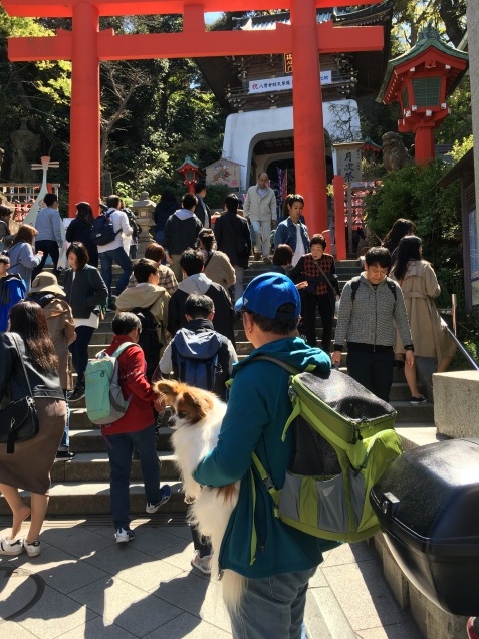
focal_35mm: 29
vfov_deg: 61.7
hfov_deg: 48.2
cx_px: 240
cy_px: 320
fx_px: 536
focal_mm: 4.15
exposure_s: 1/370
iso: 25
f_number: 2.2
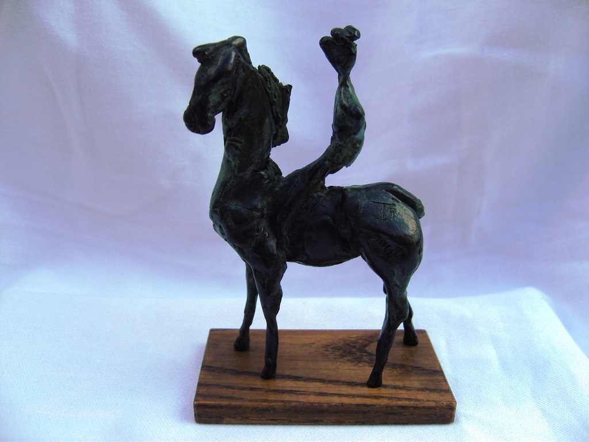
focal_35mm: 34
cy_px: 221
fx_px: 579
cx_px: 294
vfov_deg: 41.8
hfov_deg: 54.0
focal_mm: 7.3
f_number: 2.8
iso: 100
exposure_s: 1/500
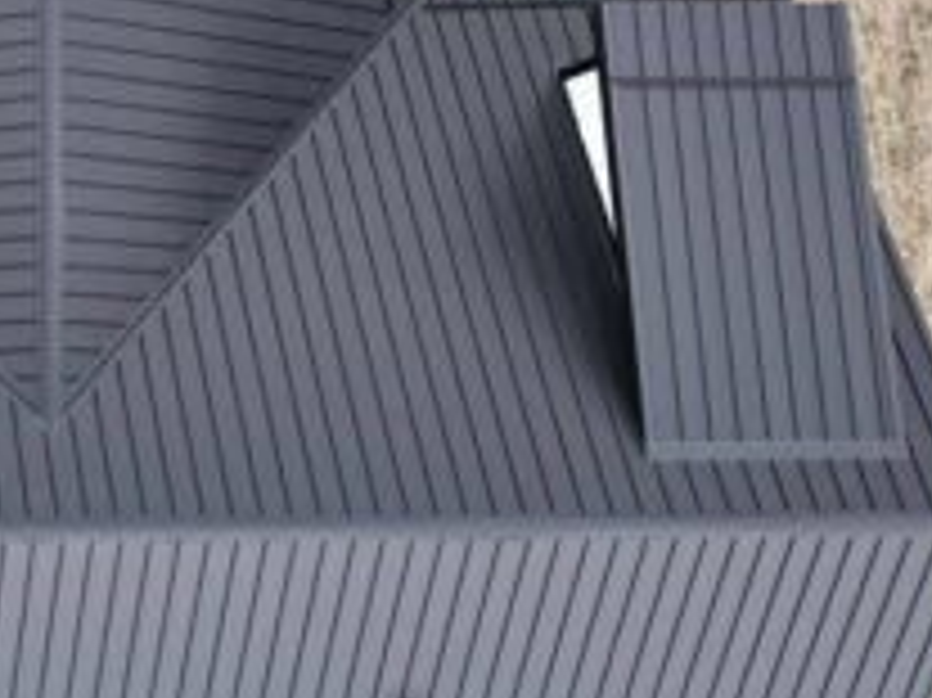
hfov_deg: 19.0
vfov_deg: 16.5
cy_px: 507
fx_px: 2395
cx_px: -522
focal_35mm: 89
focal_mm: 12.29
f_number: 2.8
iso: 110
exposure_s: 1/60
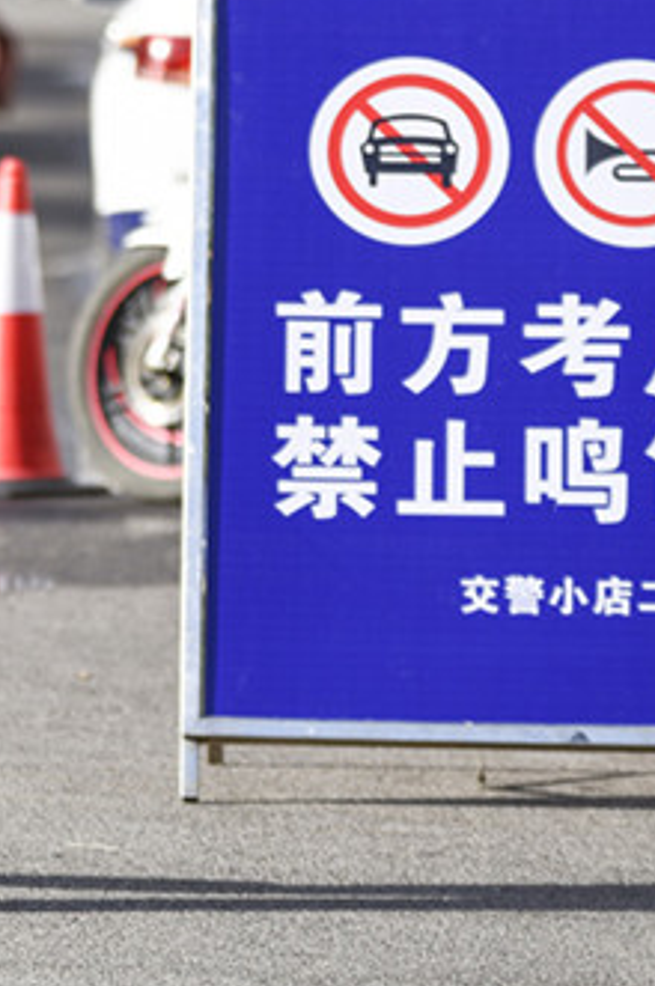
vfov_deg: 5.4
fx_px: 10419
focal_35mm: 381
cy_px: 155
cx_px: -42
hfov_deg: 3.6
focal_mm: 140
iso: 80
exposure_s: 1/1000
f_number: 2.8
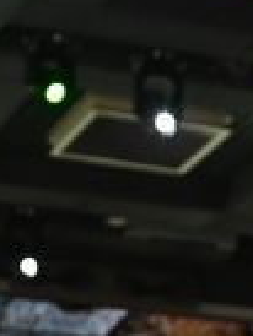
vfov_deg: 7.2
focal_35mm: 235
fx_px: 2287
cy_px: 1111
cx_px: 197
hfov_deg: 6.3
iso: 2000
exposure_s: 1/200
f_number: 4
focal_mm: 24
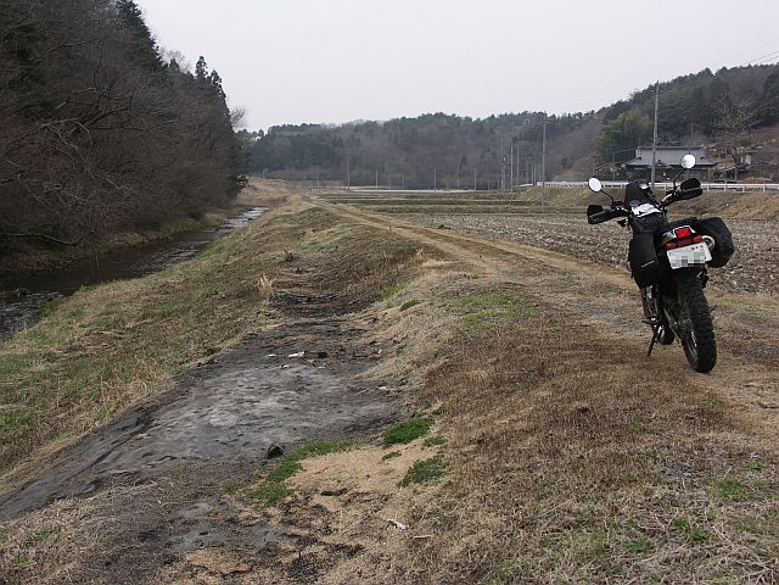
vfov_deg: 37.7
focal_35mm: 38
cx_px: 390
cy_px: 292
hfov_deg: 49.0
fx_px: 855
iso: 50
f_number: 4.5
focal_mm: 10
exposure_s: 1/160
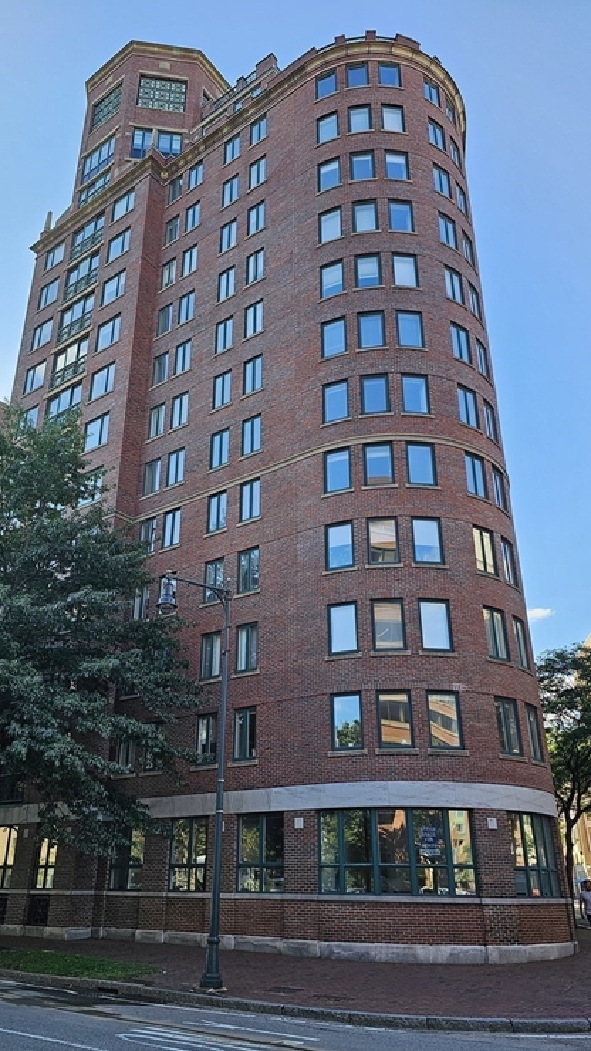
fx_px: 725
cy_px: 543
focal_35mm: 26
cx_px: 261
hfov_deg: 44.3
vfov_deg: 71.9
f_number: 1.7
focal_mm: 6.3
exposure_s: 1/393
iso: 20
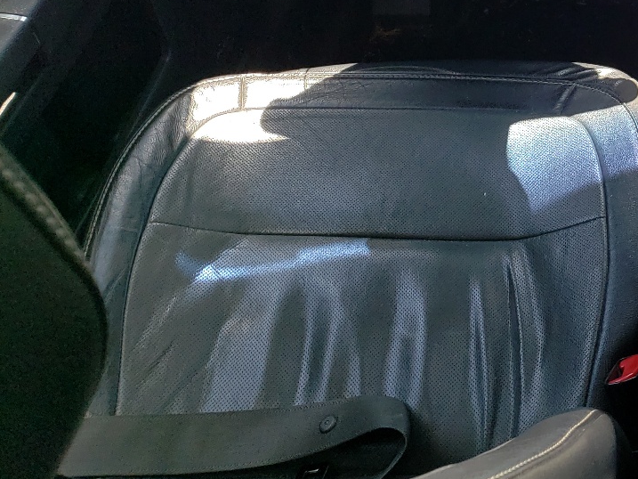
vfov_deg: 23.8
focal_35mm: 58
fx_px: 1069
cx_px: 708
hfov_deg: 29.8
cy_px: -33
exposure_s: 1/370
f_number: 1.5
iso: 50
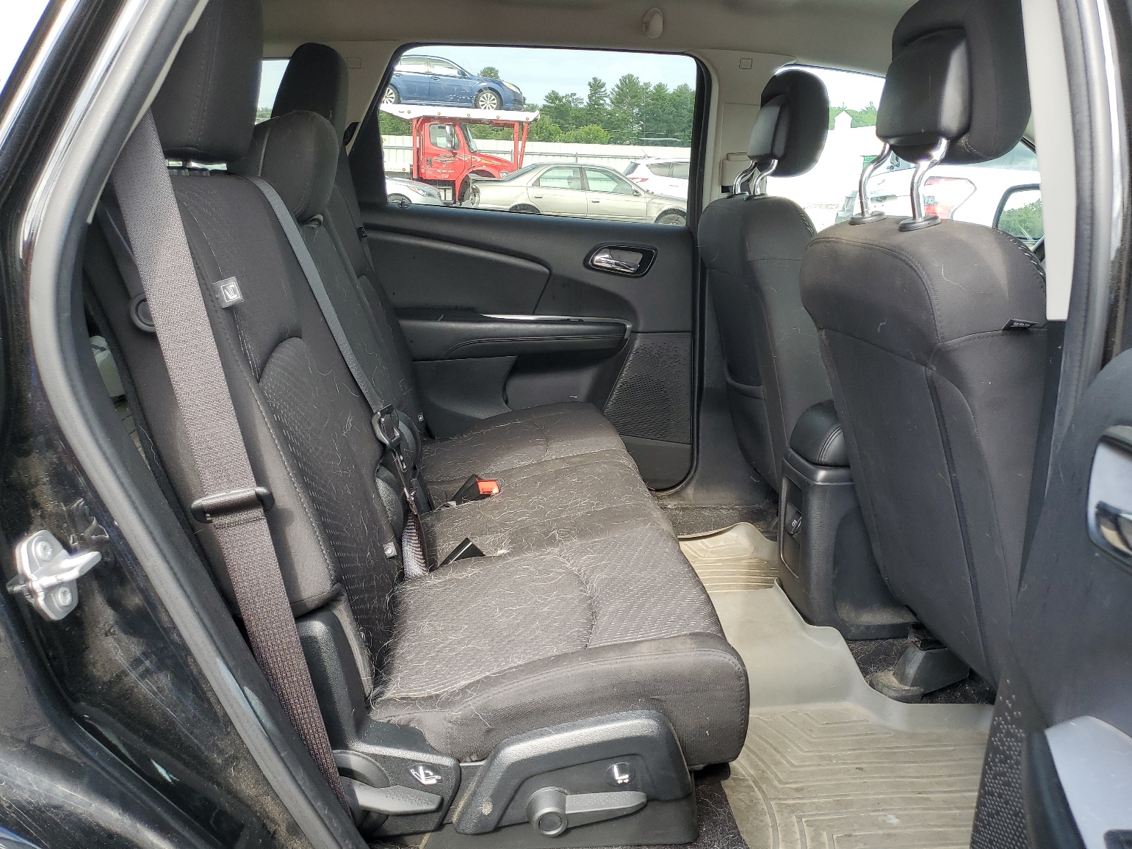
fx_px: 883
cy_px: 430
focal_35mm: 27
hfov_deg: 65.3
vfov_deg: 51.4
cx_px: 582
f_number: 1.5
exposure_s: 1/244
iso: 50
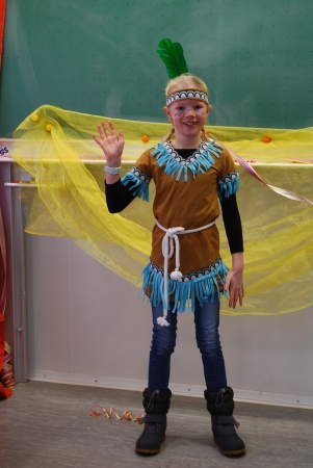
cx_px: 156
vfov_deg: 29.2
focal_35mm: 69
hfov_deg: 19.8
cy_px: 234
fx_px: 898
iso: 250
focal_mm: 46
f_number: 5.3
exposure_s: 1/30
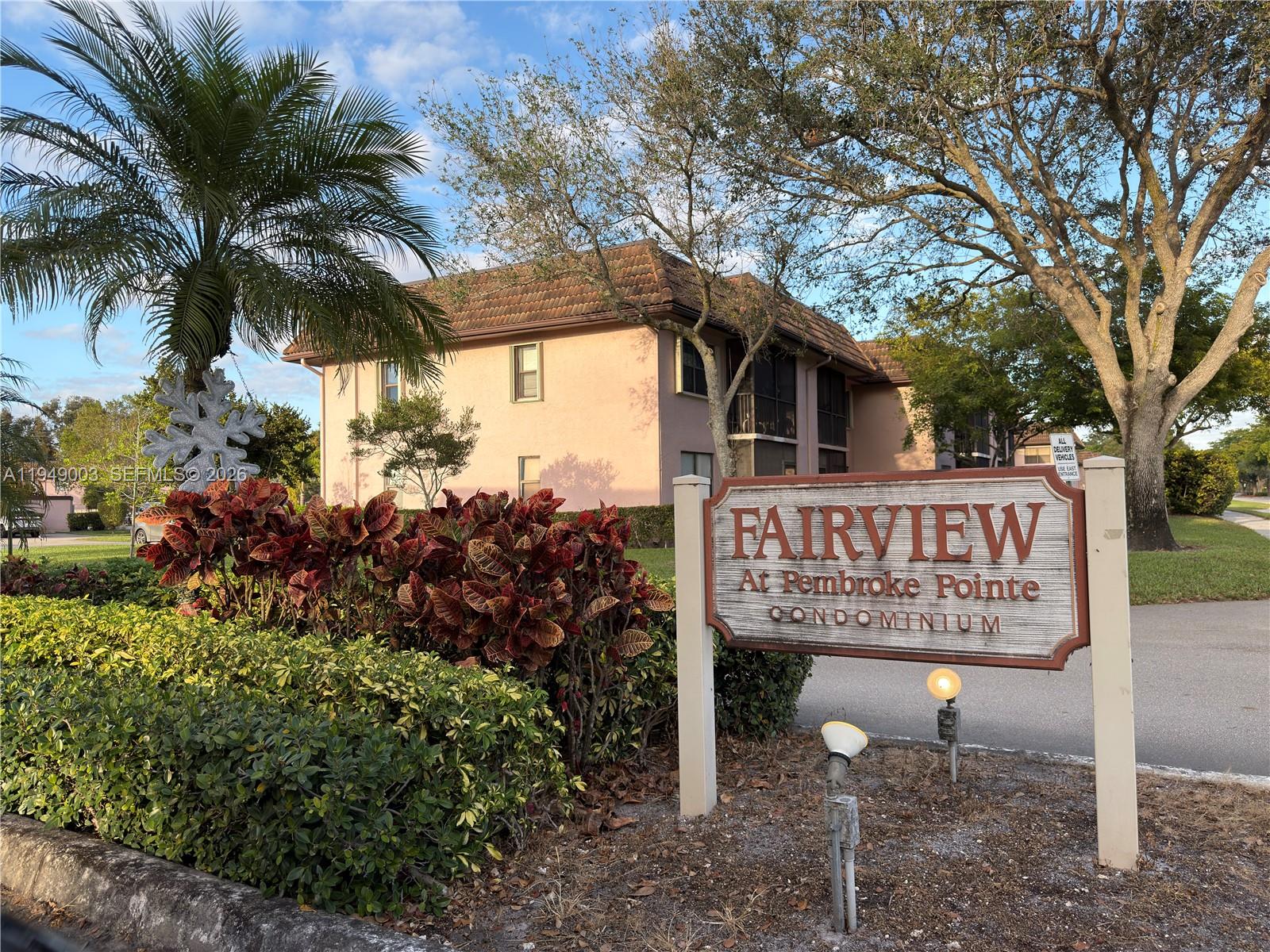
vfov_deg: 56.8
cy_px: 476
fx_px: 881
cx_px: 635
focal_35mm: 24
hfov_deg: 71.6
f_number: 1.78
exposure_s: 1/1267
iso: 80
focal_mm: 6.76
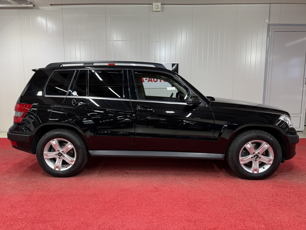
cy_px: 115
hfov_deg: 71.6
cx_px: 153
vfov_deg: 56.8
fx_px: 212
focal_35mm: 24
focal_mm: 6.76
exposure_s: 1/100
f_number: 1.78
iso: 100
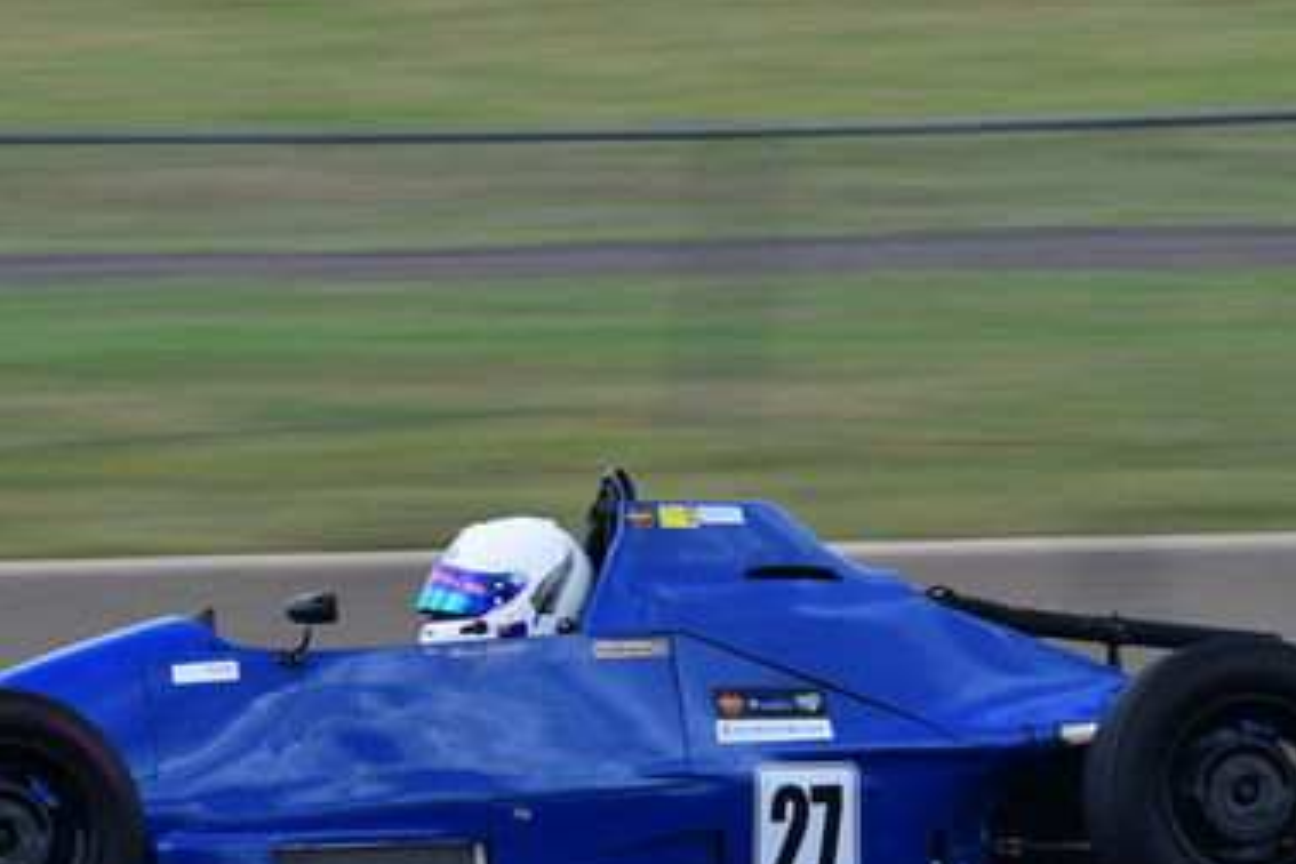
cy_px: 401
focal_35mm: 540
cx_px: 377
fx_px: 19438
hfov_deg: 3.8
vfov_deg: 2.5
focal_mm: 170
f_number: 10
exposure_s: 1/125
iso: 200
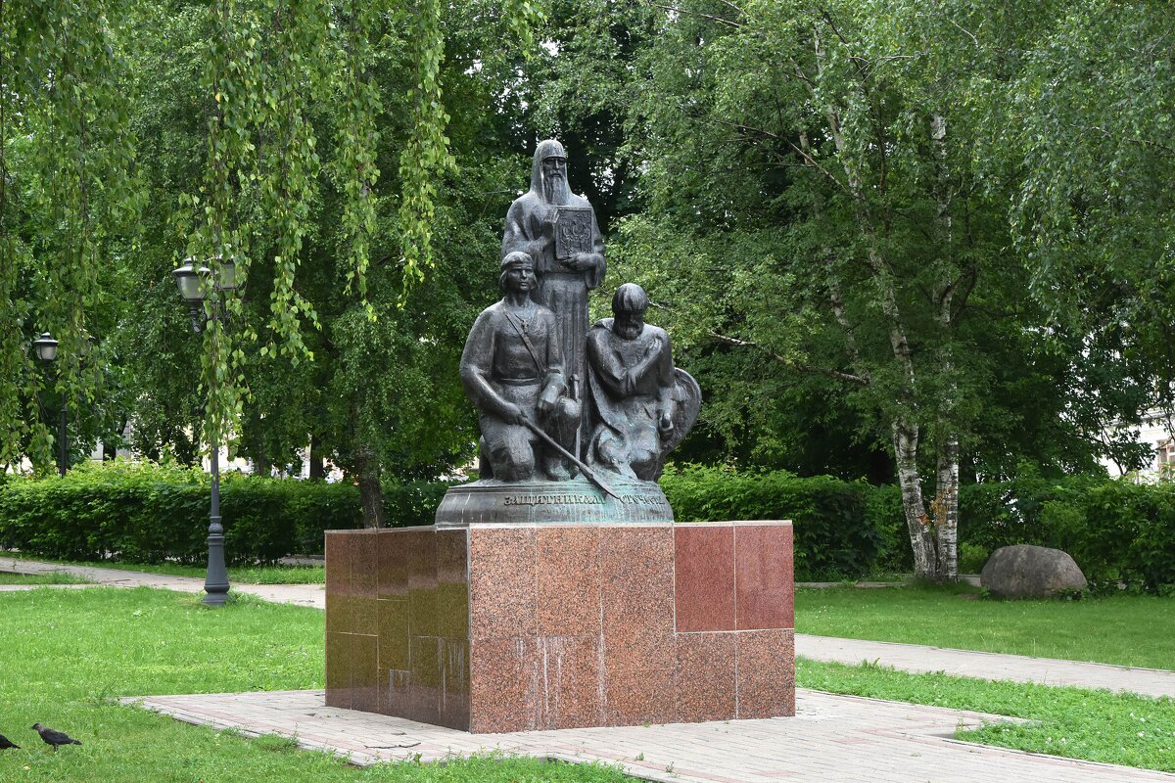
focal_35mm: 72
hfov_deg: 28.1
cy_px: 392
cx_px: 588
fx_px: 2350
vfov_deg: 18.9
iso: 800
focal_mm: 48
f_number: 8
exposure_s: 1/320
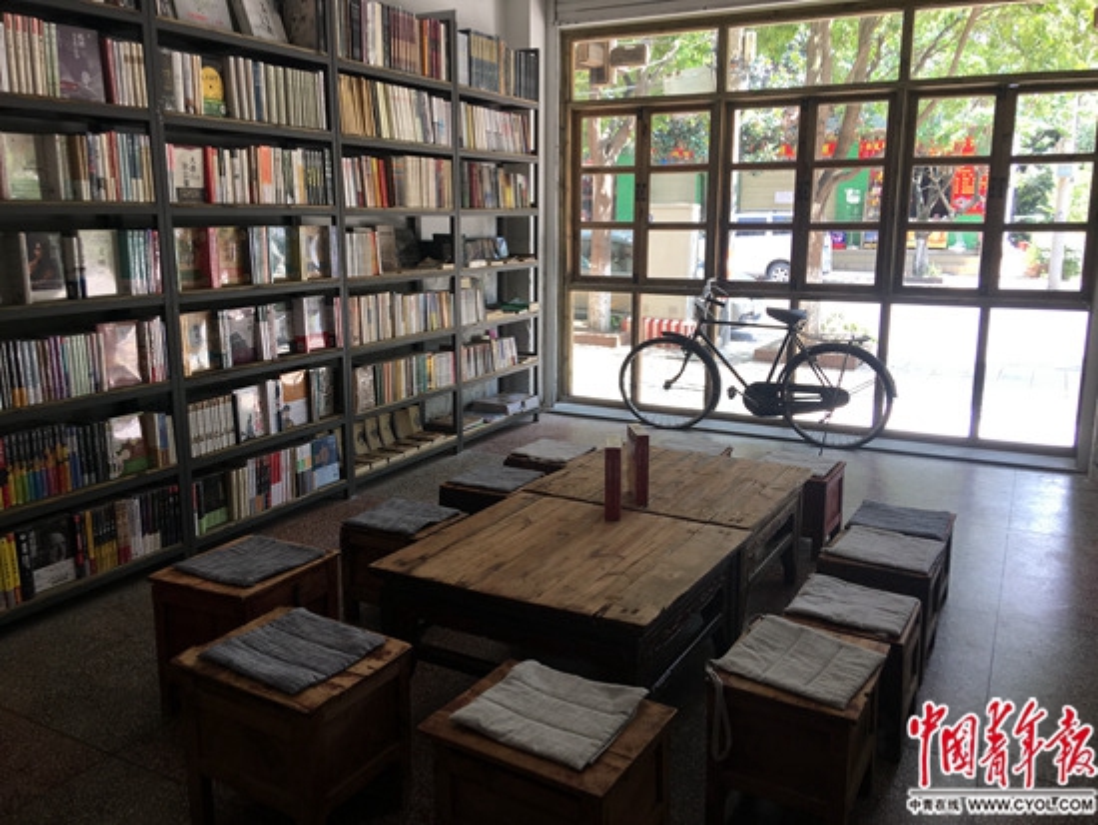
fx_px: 920
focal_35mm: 29
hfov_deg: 61.6
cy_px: 412
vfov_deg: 48.3
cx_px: 549
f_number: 2.2
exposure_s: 1/50
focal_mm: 4.15
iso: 25
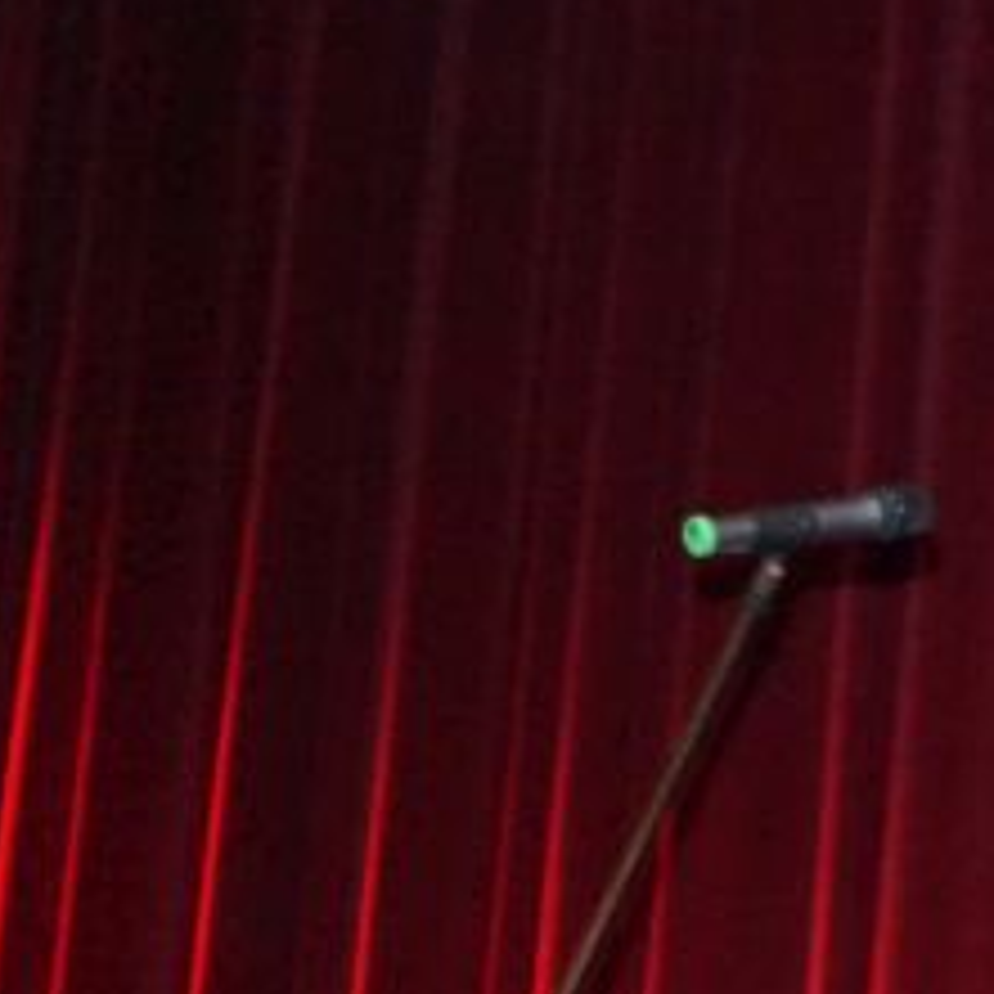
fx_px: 4126
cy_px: 1084
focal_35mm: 127
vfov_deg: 13.5
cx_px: 2181
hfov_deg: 11.8
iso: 3200
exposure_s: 1/60
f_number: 4
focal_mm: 22
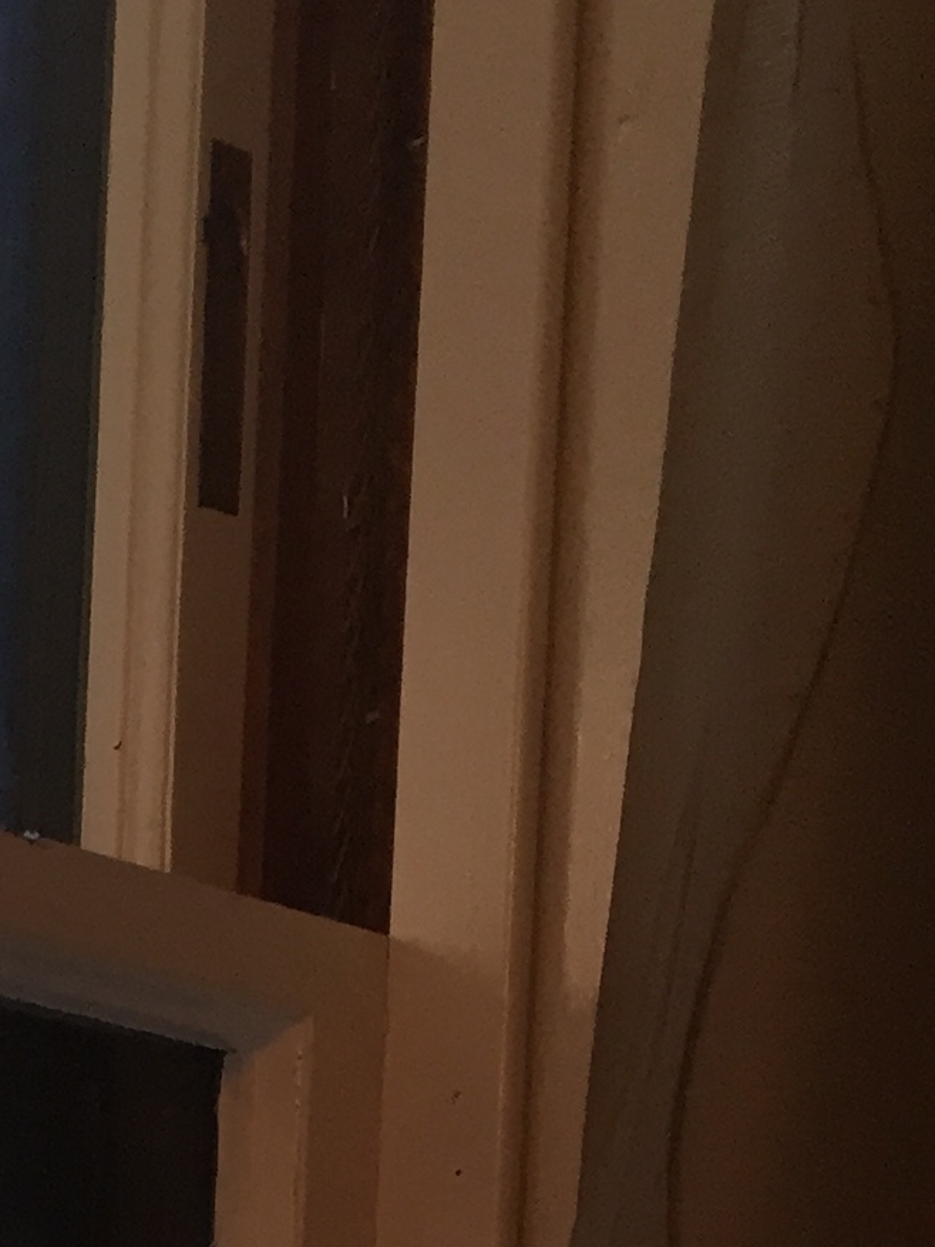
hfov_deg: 13.1
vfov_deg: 16.5
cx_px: -391
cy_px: 1900
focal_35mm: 108
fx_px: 3890
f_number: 2.2
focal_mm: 4.15
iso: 32
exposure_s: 1/30
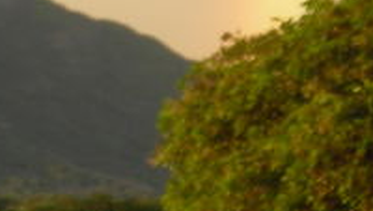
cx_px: -472
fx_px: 3584
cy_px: 224
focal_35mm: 362
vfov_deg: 3.4
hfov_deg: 5.8
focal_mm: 10.8
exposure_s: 1/51.6
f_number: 3.9
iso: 50
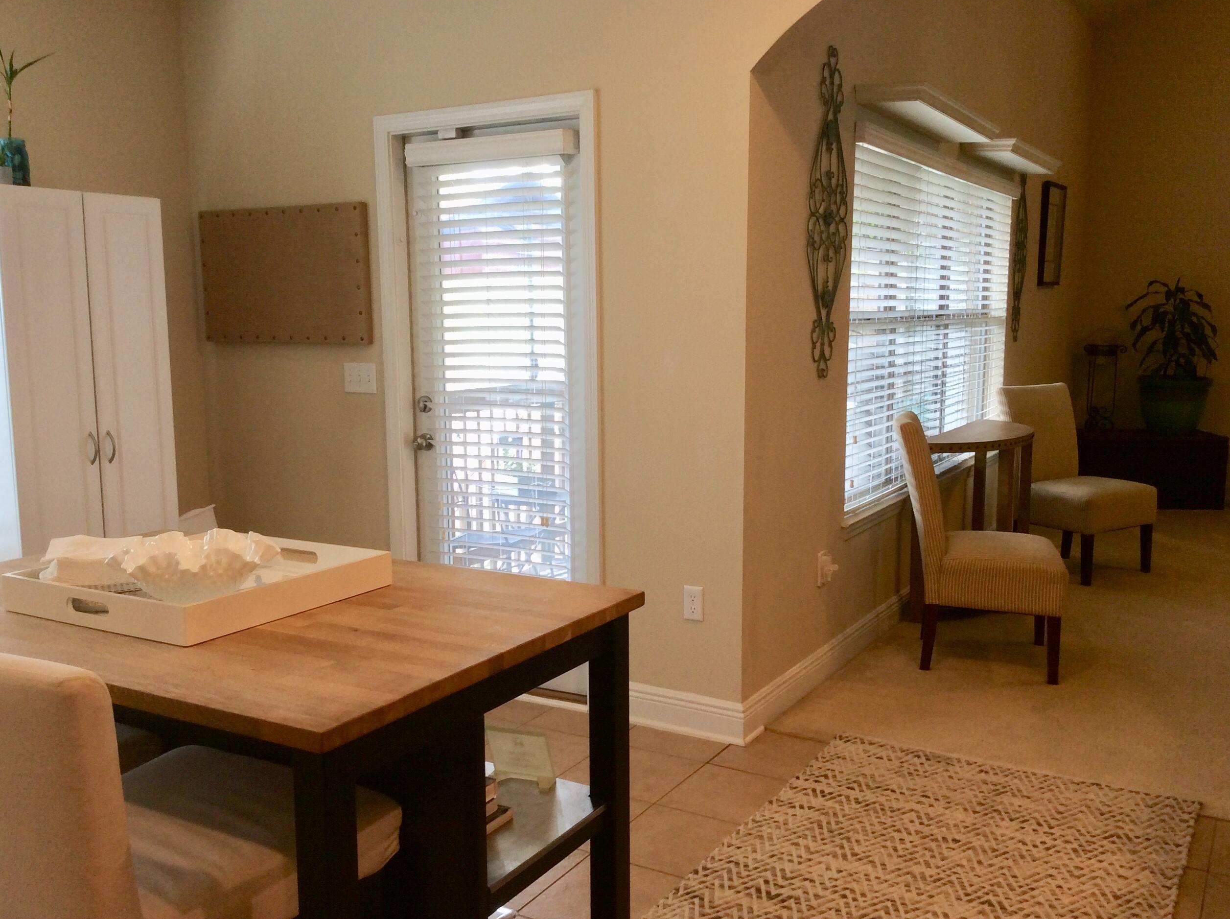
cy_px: 468
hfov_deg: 55.4
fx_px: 1171
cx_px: 603
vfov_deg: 42.8
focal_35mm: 33
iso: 50
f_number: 2.4
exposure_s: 1/24
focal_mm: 3.3
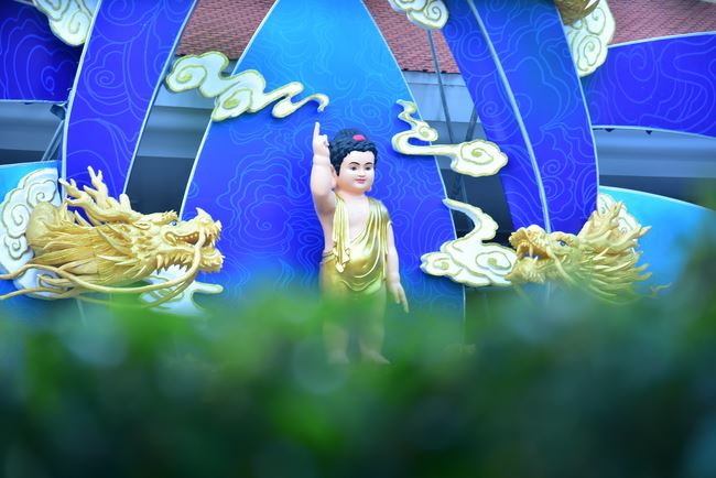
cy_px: 239
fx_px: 2388
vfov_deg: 11.4
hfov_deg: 17.1
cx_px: 358
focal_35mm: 120
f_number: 4
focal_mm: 120
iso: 250
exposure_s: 1/50
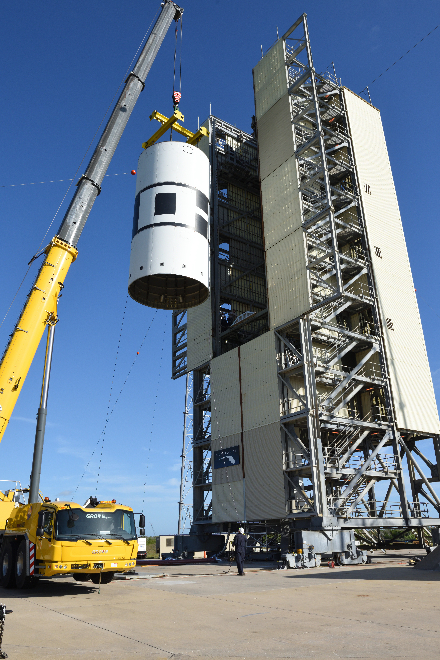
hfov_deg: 46.4
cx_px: 218
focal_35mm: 28
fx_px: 513
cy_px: 327
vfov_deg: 65.5
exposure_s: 1/640
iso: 400
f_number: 11
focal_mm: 27
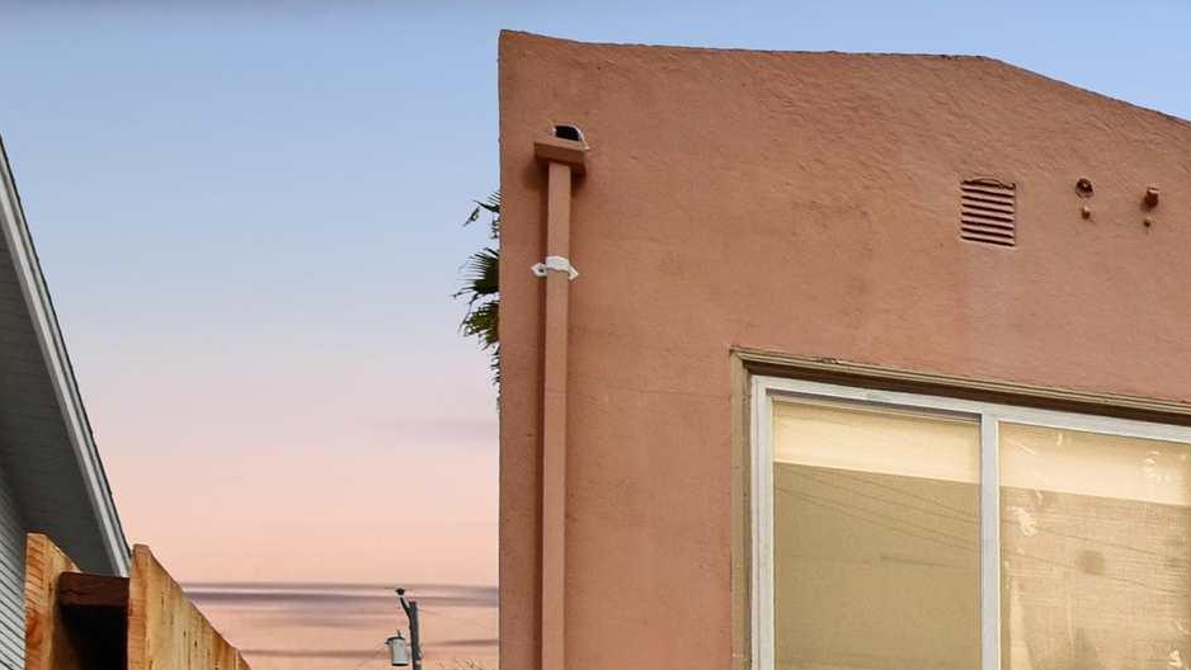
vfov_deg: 14.9
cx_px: 1888
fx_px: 2274
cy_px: 1143
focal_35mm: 72
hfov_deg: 22.7
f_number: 8
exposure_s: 1/60
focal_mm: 14
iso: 200
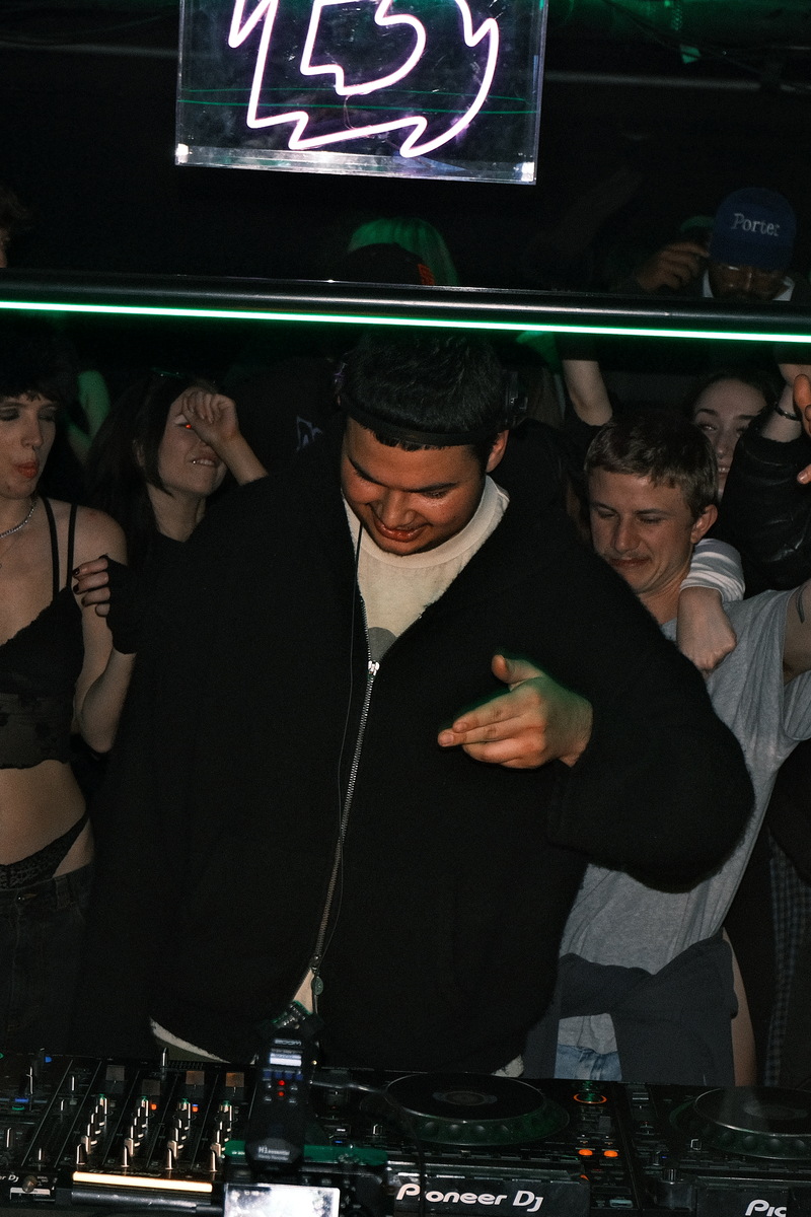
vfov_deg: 39.6
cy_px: 608
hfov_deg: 27.0
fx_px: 1689
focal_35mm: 50
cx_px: 406
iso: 1250
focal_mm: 33.3
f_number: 4.9
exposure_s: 1/125
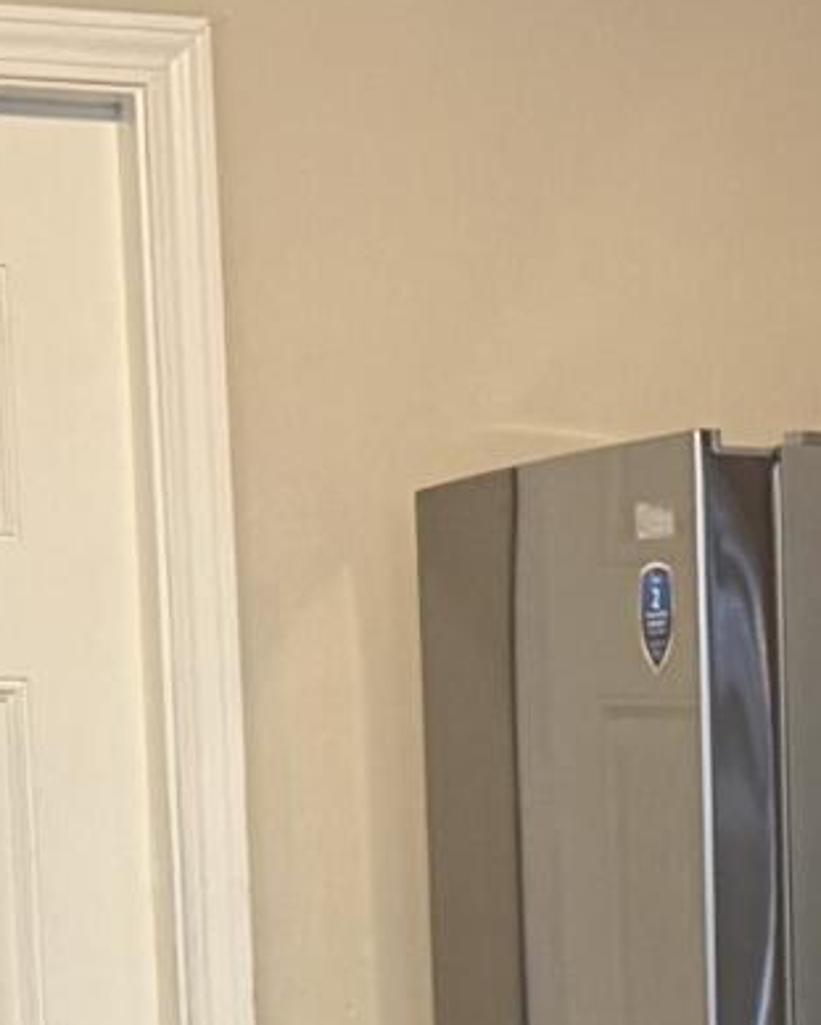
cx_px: 1241
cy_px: 1815
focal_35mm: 181
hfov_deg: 8.4
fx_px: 5491
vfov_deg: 10.1
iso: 320
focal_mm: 6.76
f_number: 1.78
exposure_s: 1/60
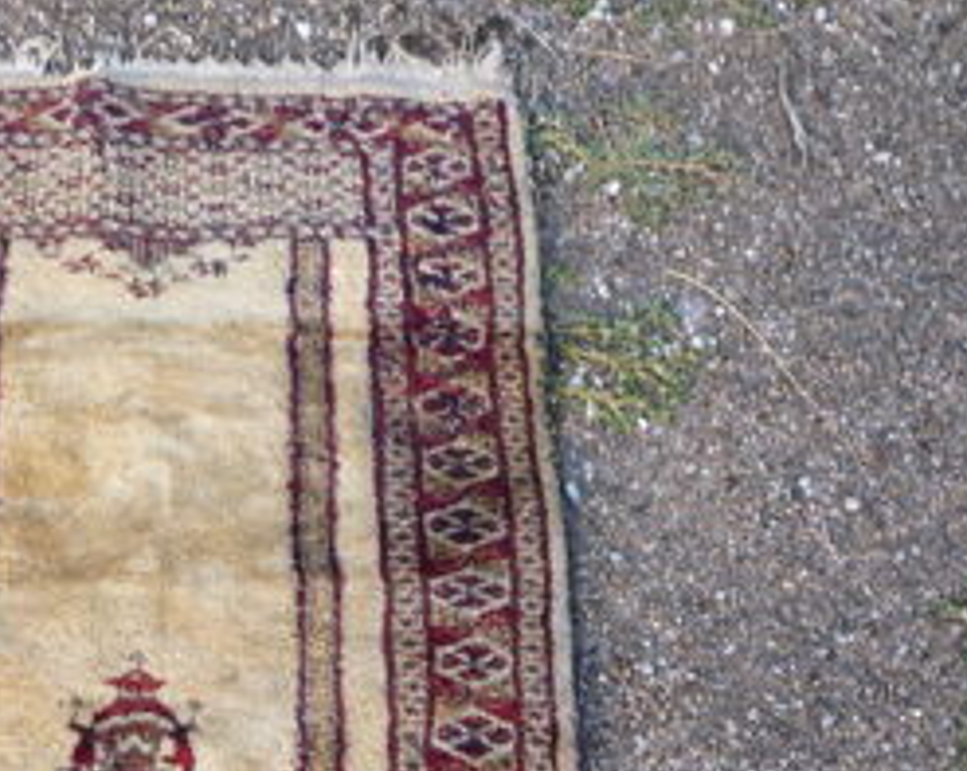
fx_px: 1629
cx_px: 211
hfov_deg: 32.3
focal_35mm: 57
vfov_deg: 25.7
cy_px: 701
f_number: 3.3
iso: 160
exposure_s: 1/30
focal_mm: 5.2
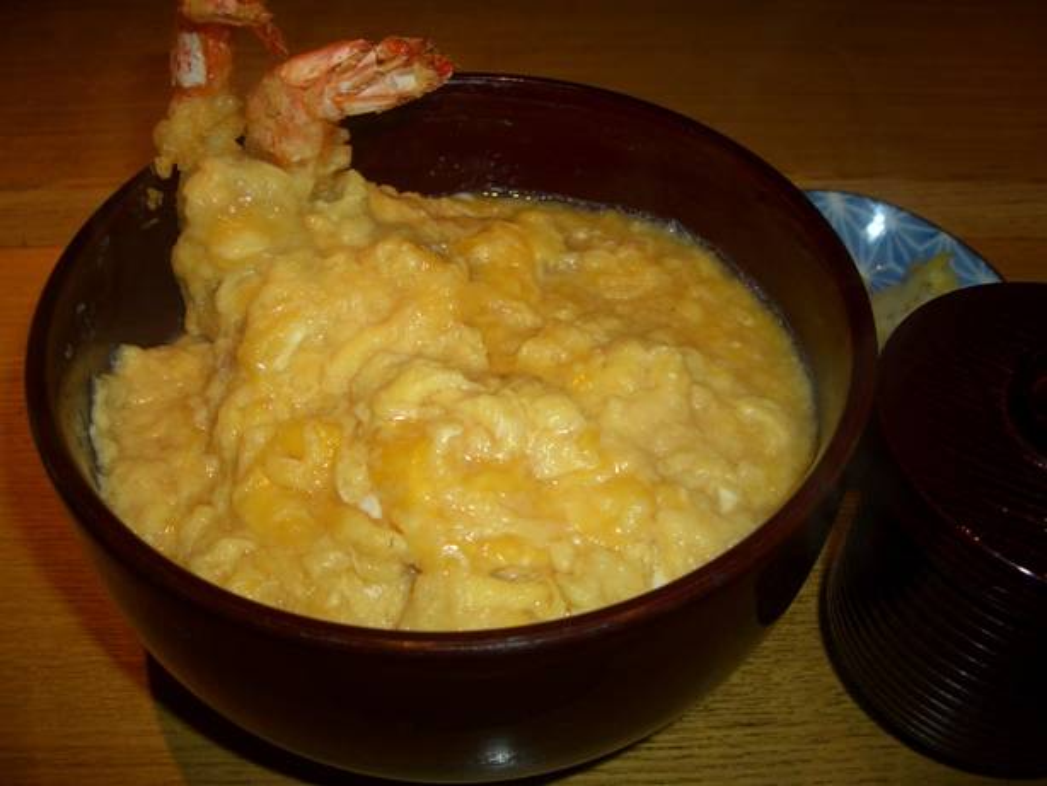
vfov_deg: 40.7
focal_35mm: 35
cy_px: 393
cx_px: 524
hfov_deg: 52.6
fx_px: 1059
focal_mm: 5.8
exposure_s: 1/60
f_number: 2.6
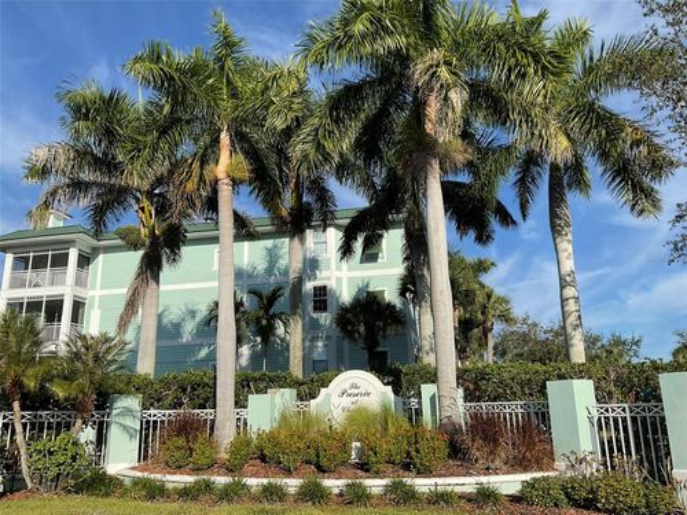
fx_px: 576
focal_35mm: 29
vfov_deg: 48.2
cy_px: 258
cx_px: 344
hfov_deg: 61.7
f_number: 1.8
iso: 16
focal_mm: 3
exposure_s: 1/2538
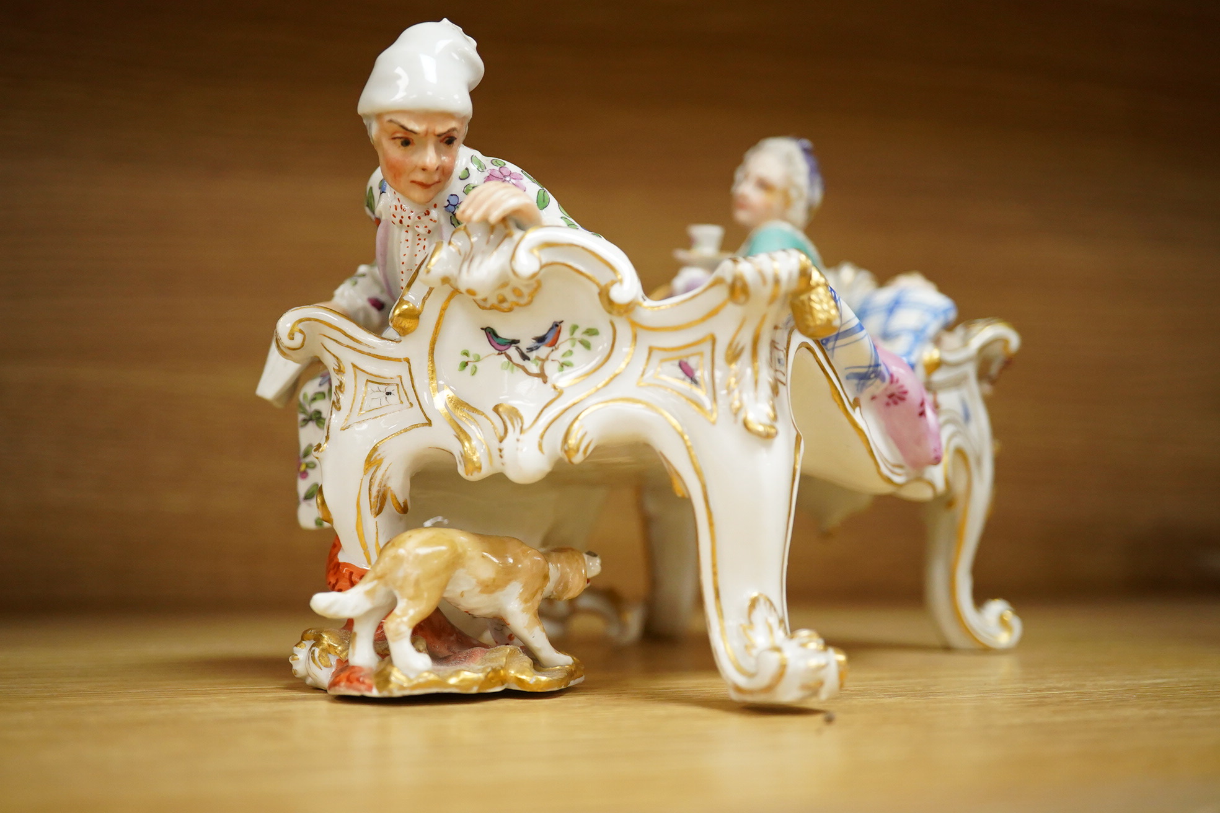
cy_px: 406
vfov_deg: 29.9
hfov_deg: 43.6
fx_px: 1525
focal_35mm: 45
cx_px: 610
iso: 2500
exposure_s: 1/400
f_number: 5.6
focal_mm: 30
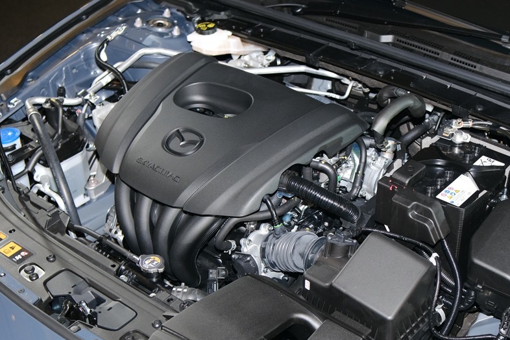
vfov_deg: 23.7
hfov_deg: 34.9
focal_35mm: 57
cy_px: 216
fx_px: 807
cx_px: 308
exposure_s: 1/160
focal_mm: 23
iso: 640
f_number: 2.5
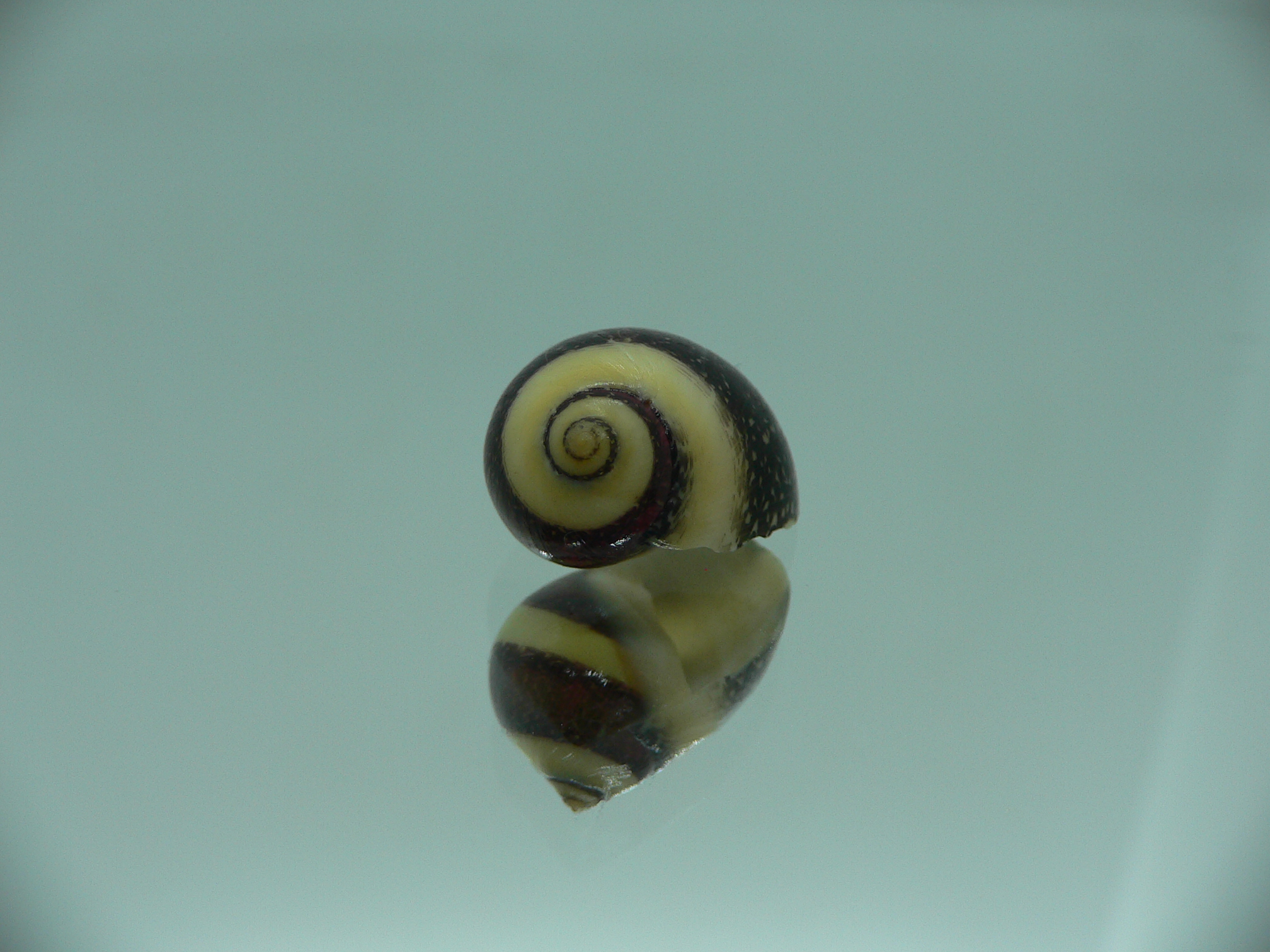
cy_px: 476
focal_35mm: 35
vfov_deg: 40.7
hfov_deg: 52.6
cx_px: 635
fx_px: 1284
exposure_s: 1/80
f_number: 2.8
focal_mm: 4.6
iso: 80
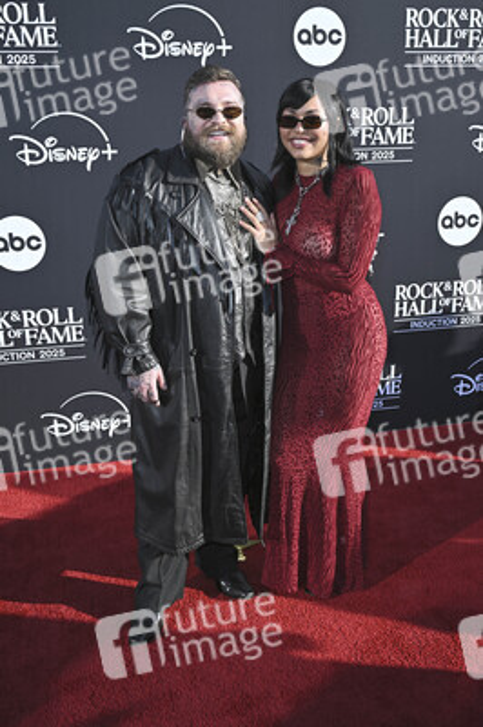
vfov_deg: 54.5
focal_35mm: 35
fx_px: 706
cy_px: 364
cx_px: 242
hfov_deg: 37.8
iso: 250
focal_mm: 35
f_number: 9
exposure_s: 1/320
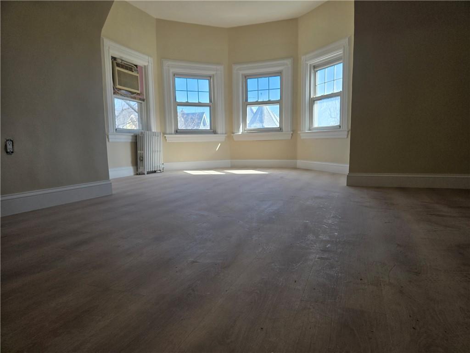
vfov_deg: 58.9
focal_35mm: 23
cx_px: 235
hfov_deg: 73.9
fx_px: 312
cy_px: 176
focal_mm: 5.4
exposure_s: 1/571
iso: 80
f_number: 1.8
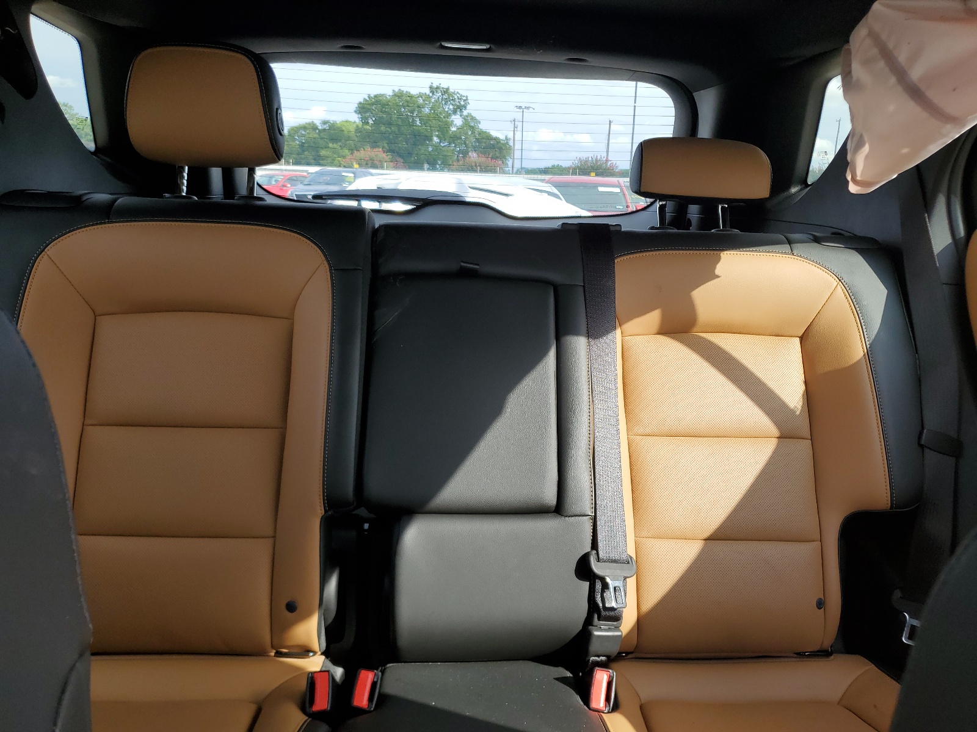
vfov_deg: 53.1
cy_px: 366
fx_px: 734
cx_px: 488
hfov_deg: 67.3
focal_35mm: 26
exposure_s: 1/227
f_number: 1.5
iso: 50
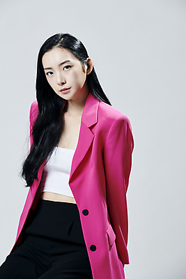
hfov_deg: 10.2
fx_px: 1045
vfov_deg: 15.2
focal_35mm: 135
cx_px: 93
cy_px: 140
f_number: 8
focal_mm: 135
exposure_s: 1/125
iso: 200
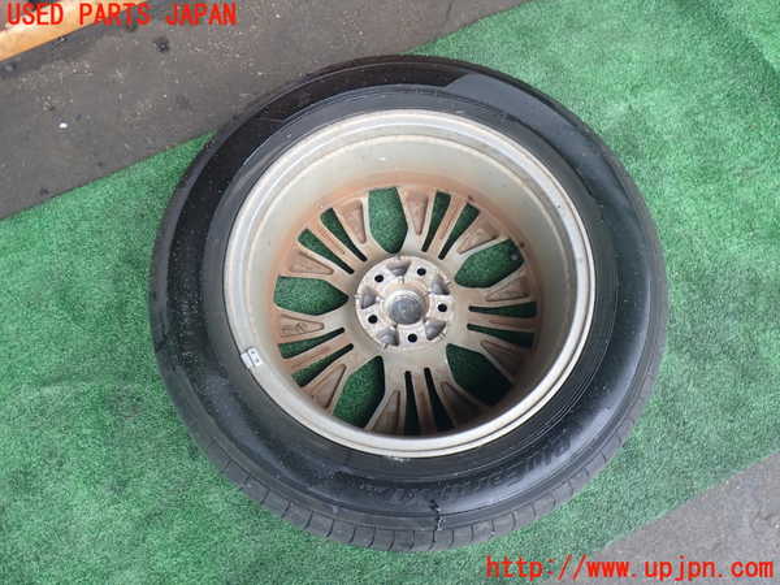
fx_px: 676
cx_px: 390
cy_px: 292
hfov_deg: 60.0
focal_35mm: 30
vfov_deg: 46.8
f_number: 2.3
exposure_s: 1/125
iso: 200
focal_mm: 5.4
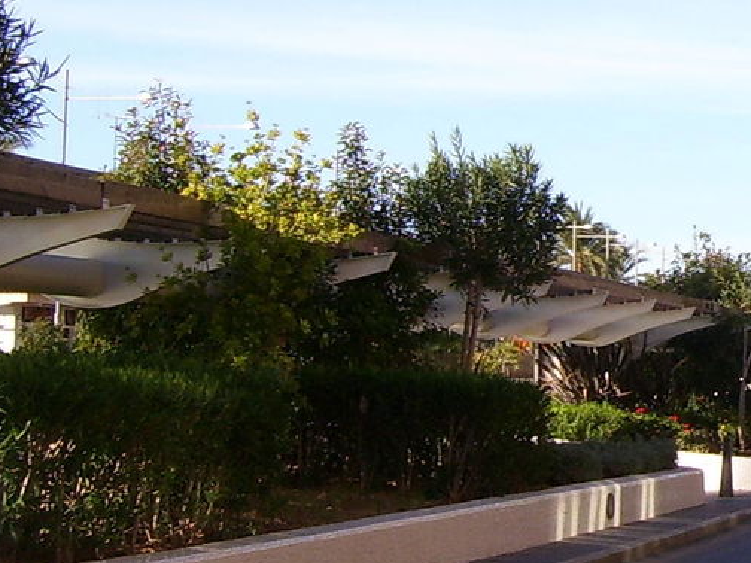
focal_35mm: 108
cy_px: 143
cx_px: 946
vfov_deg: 13.7
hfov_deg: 17.2
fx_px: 2343
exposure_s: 1/250
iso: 80
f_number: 4.8
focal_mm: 5.6
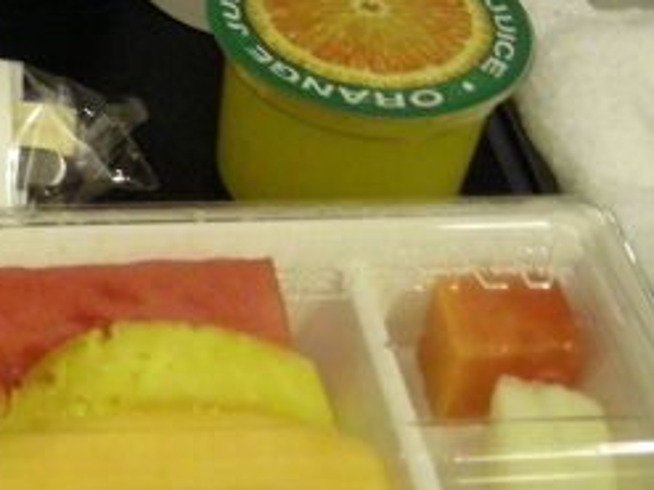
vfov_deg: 15.8
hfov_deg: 19.9
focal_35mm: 92
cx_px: -154
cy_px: 44
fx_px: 1737
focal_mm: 5.7
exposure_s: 1/18.7
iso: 400
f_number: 2.8
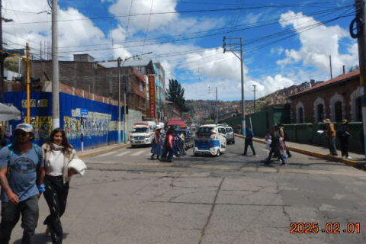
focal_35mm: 26
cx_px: 188
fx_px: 264
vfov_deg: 49.5
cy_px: 115
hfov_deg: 69.4
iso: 125
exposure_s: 1/1250
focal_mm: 4.3
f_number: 4.1
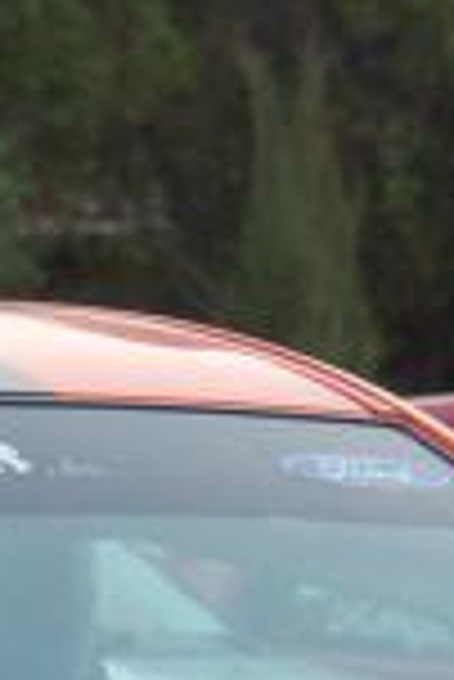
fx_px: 13418
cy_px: 1155
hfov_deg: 1.9
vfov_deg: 2.9
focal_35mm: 711
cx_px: -18
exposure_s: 1/30
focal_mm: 70
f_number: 7.1
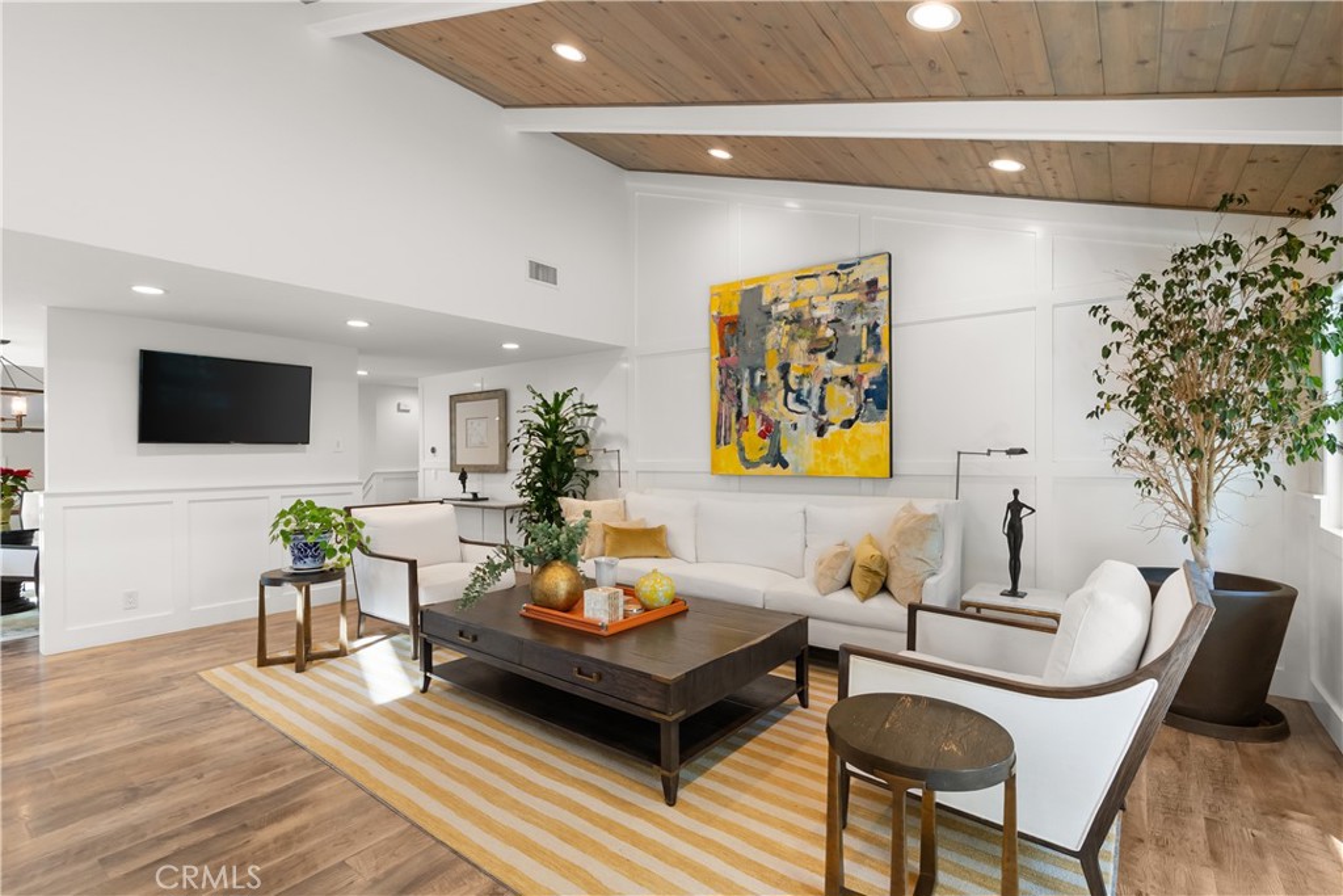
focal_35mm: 16
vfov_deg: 73.8
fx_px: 597
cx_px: 672
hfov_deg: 96.7
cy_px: 448
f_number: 9
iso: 640
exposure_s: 1/8
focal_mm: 16
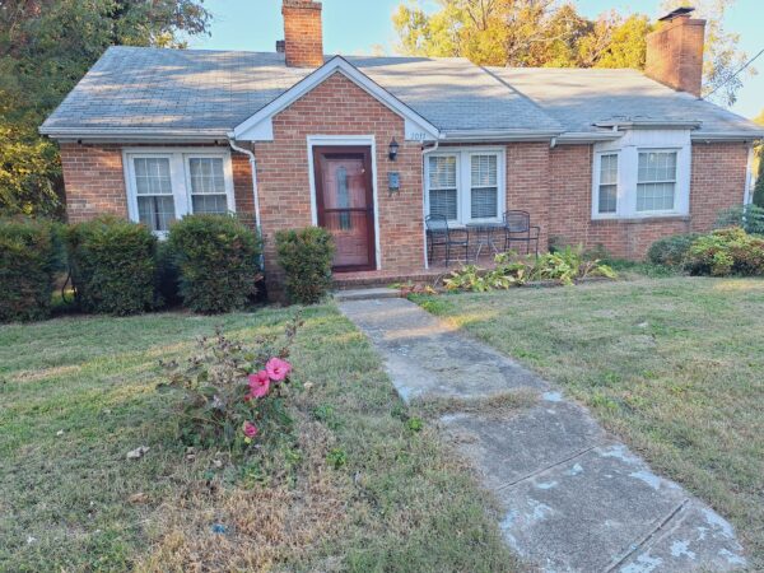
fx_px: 508
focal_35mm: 23
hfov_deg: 73.9
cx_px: 382
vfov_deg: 58.9
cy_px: 286
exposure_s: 1/207
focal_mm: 5.54
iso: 40
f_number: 1.8
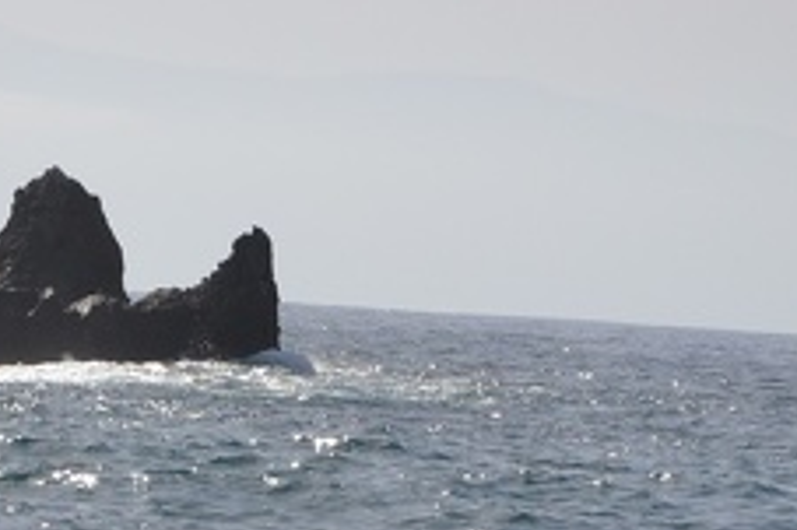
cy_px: 333
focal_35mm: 445
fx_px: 9839
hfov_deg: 4.6
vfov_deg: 3.1
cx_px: 158
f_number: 7.1
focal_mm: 85
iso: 280
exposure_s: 1/2000
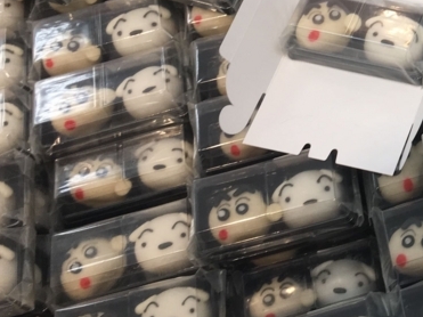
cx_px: 572
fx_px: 977
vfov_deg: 17.6
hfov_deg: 21.7
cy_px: -56
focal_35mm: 80
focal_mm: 4.15
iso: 32
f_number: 2.2
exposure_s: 1/60
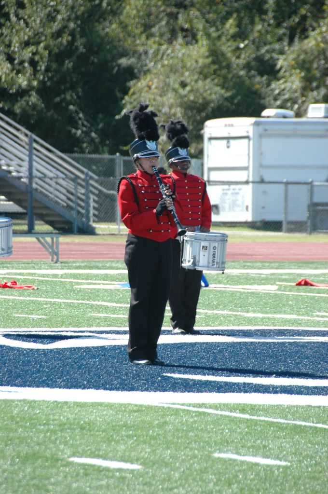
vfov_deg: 6.9
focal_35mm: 300
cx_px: 164
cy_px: 247
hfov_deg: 4.6
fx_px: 4111
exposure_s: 1/400
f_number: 5.6
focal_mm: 200
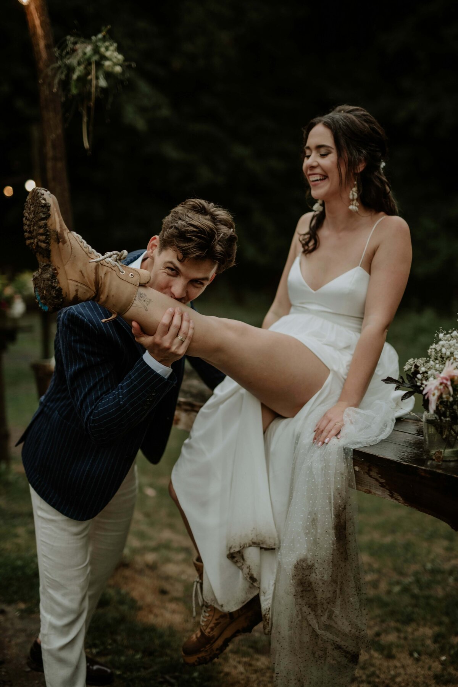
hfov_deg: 27.0
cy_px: 344
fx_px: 953
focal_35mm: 50
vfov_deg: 39.6
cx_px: 229
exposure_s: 1/200
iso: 400
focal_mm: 50
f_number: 1.4
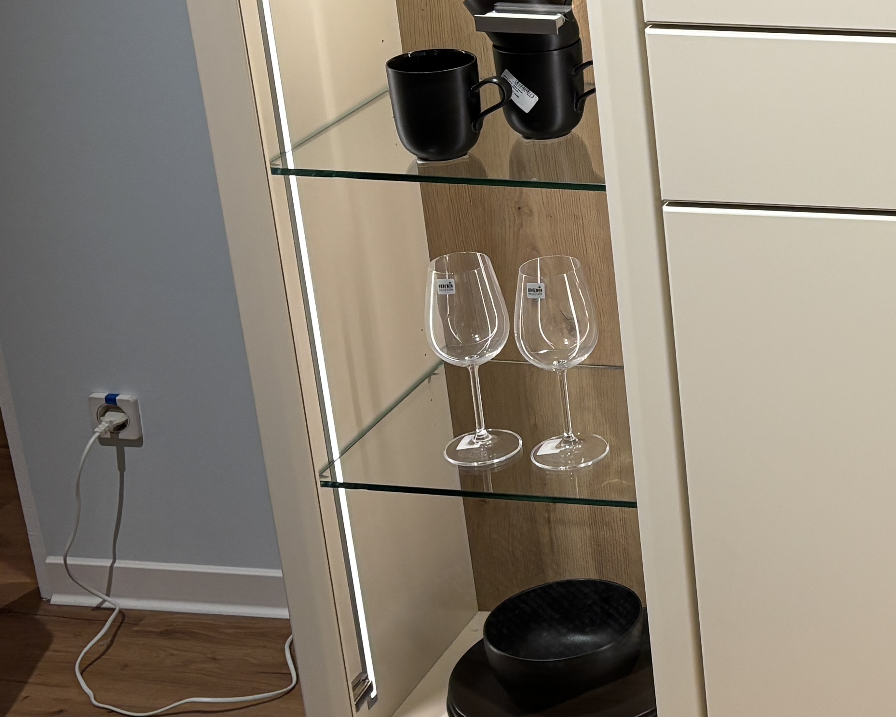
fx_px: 2069
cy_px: 209
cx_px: 1154
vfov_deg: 19.6
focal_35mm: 78
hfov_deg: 22.0
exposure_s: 1/100
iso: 80
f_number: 1.6
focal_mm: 5.96
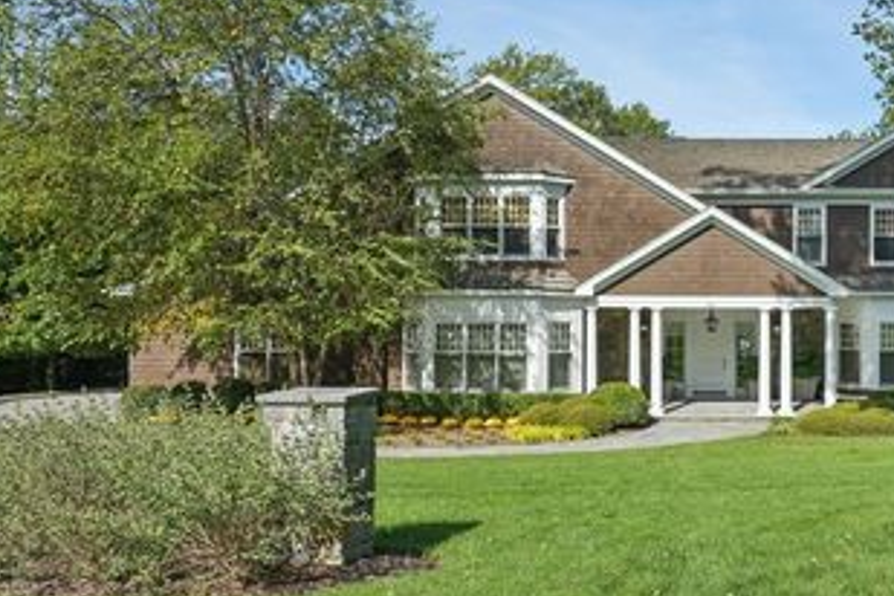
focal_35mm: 34
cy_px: 302
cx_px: 703
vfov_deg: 38.9
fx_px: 844
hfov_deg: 52.5
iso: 100
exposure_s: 1/200
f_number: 9
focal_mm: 21
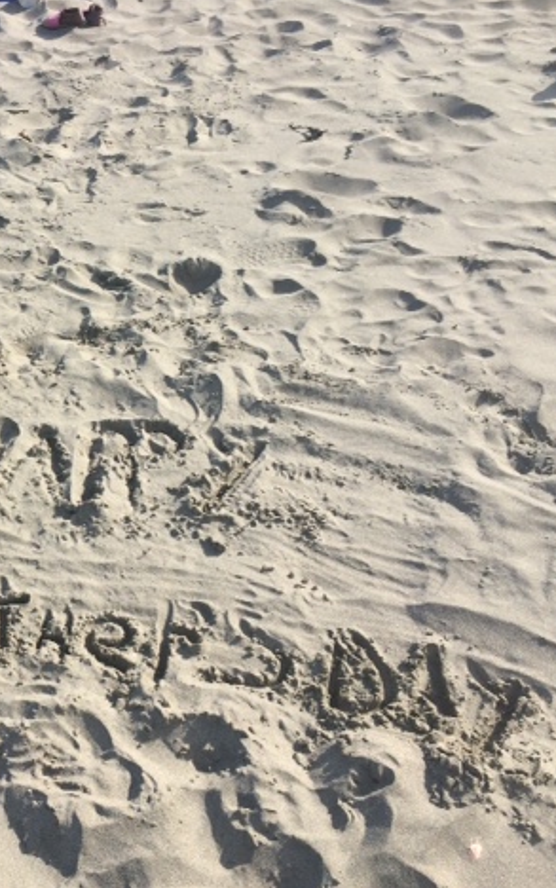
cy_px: 435
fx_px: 1017
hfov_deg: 28.8
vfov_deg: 47.2
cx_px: 8
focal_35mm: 42
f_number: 2.2
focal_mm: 4.15
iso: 32
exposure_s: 1/1140
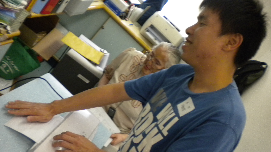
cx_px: 134
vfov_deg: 30.3
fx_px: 280
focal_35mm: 39
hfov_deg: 51.6
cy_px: 92
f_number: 3.1
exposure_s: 1/80.5
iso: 400
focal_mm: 6.3
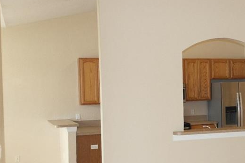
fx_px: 401
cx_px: 219
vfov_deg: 22.9
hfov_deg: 32.3
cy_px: 101
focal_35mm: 59
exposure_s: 1/40
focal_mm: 20
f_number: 3.5
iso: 400
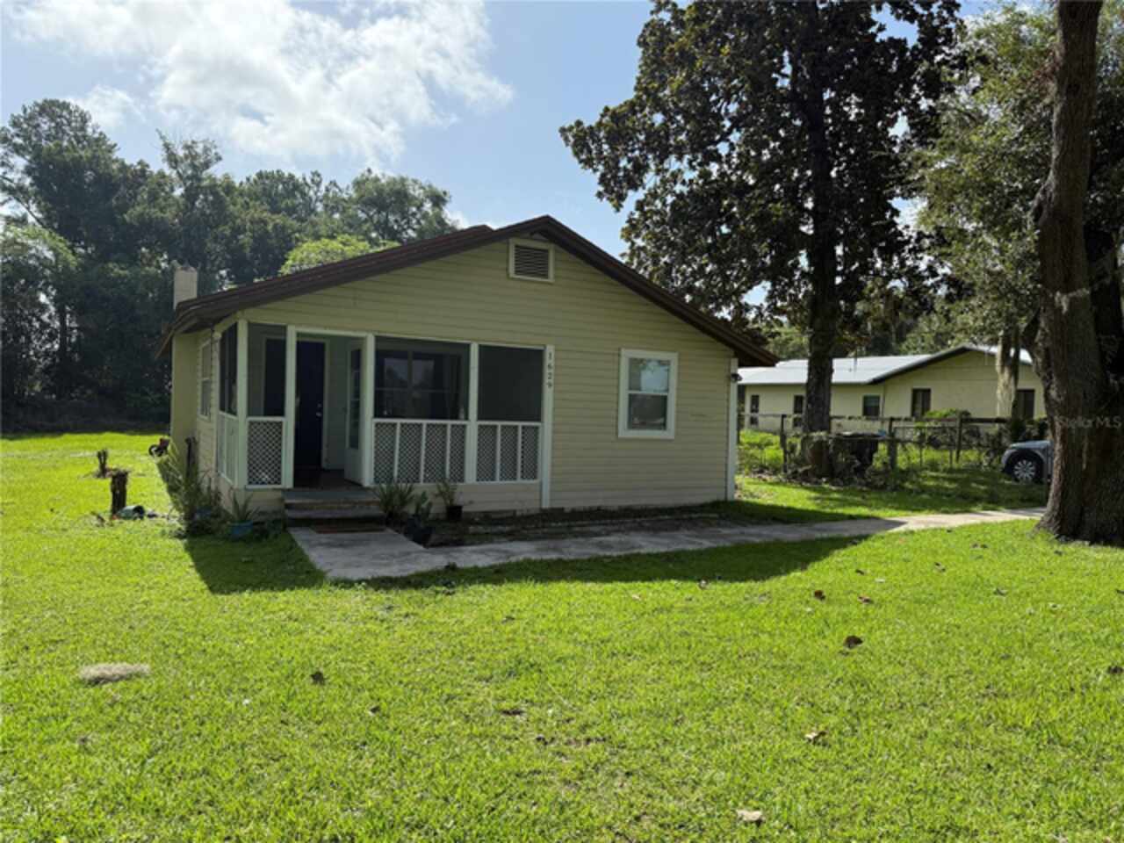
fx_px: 779
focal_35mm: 24
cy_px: 422
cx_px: 562
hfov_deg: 71.6
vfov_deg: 56.8
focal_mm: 6.76
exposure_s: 1/3279
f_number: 1.78
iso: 100
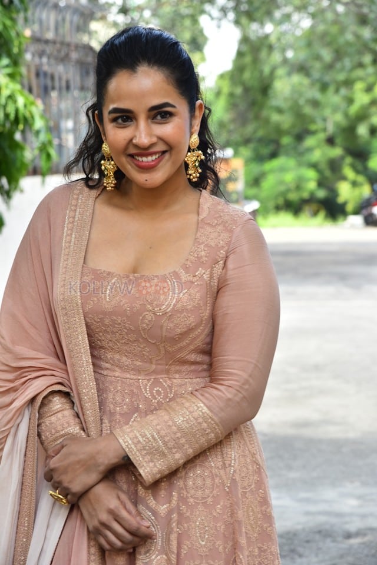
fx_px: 1649
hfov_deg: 13.0
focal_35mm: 105
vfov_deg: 19.5
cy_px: 282
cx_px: 188
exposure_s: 1/160
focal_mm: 105
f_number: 6.3
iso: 500
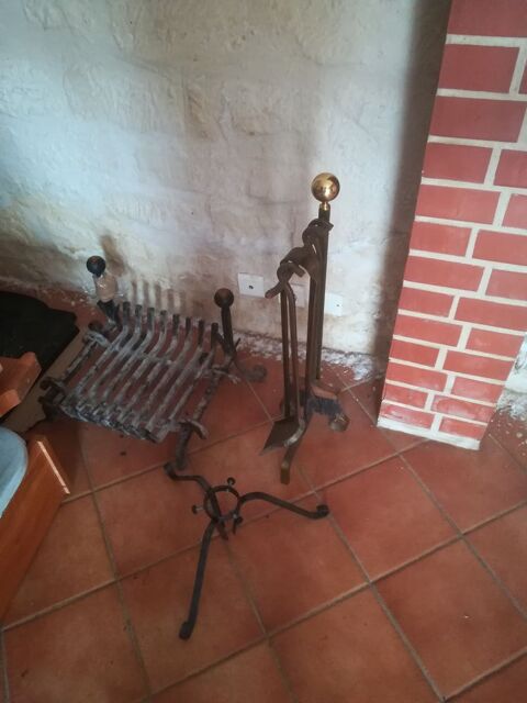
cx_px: 264
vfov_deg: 67.3
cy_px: 352
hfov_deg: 53.1
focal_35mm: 26
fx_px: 528
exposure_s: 1/14.3
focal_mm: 3.83
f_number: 2.2
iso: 640
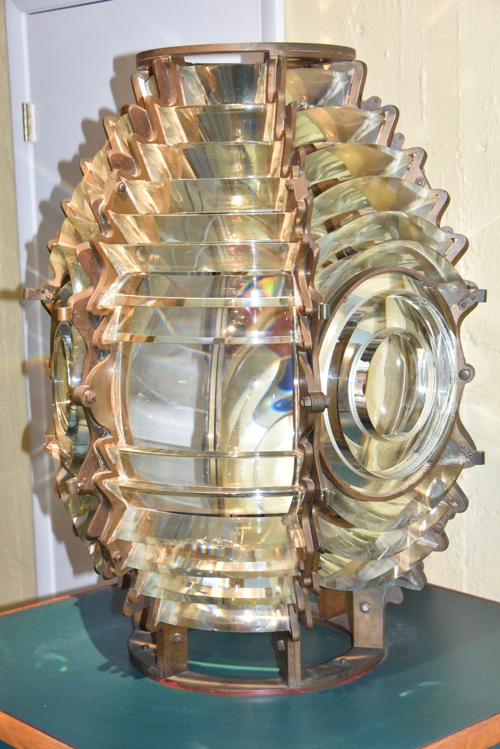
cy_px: 374
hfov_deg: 21.9
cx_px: 250
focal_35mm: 62
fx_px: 1291
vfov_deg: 32.4
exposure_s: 1/125
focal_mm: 62
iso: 12800
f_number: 8
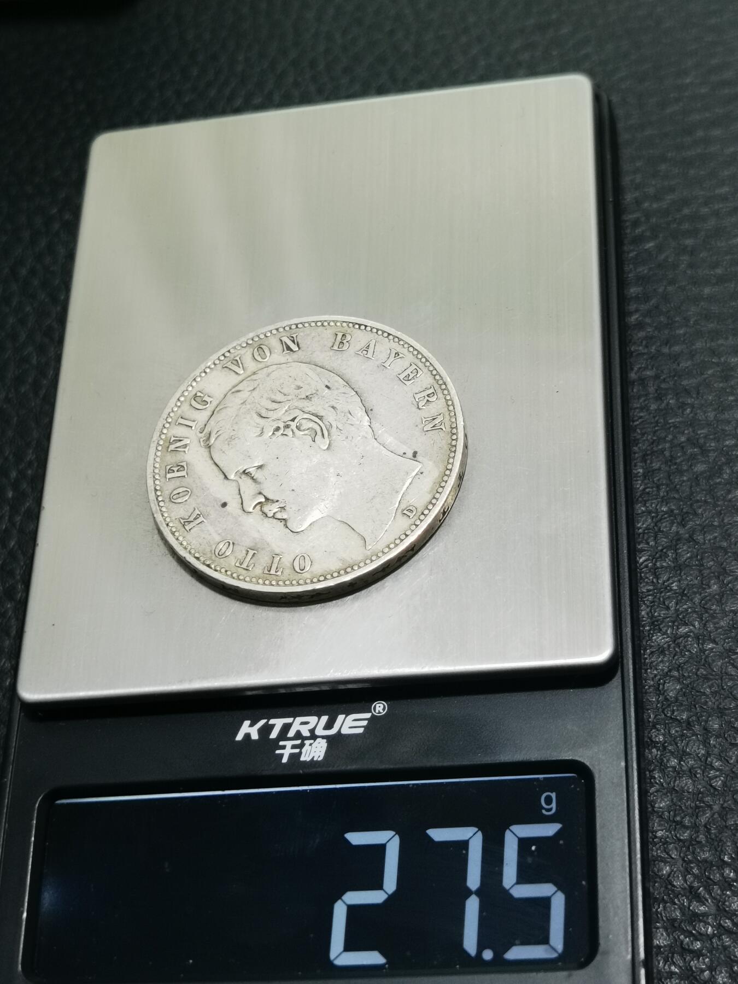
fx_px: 1762
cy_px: 492
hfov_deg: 23.7
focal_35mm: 62
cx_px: 369
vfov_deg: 31.2
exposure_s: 1/100
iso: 160
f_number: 1.9
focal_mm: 6.67
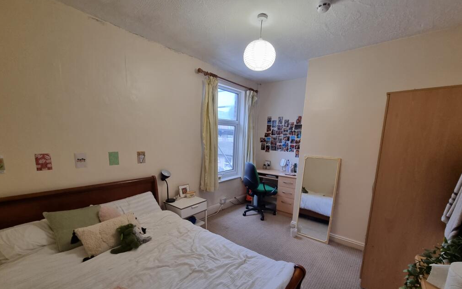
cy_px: 173
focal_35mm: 14
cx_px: 231
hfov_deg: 105.3
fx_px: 176
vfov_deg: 77.8
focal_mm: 2.2
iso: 320
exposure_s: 1/50
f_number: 2.2
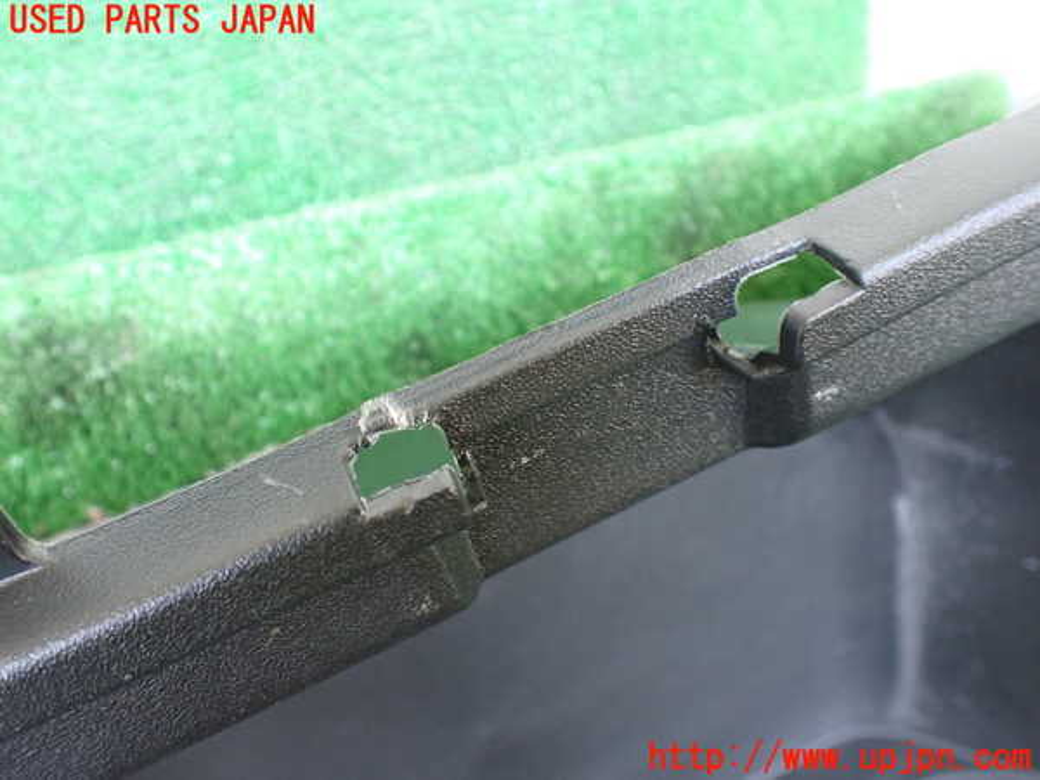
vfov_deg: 46.8
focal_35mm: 30
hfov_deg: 60.0
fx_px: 901
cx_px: 520
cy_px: 390
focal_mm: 5.4
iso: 800
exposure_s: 1/50
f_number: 2.3
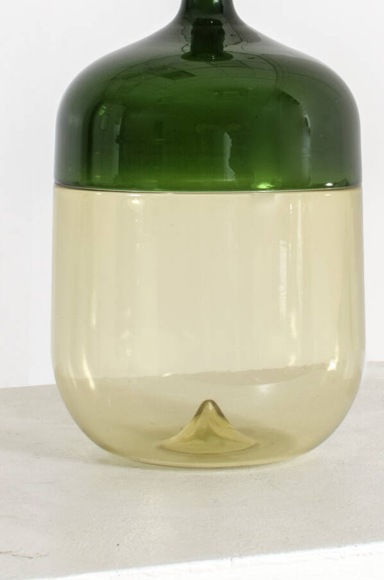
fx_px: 1979
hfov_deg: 11.1
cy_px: 109
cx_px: 203
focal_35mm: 123
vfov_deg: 16.5
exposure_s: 1/160
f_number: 18
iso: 125
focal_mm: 35
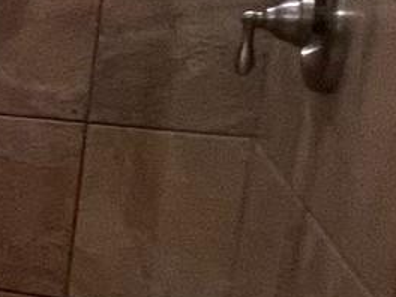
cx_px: -789
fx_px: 1155
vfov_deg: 14.6
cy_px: 78
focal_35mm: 101
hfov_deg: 11.4
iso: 125
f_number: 1.8
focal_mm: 1.57
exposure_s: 1/60
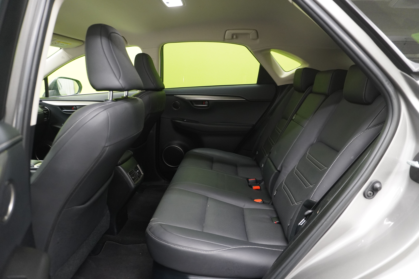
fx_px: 279
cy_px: 140
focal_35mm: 24
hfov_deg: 73.7
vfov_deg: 53.1
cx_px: 210
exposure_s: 1/30
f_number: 3.5
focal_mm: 16
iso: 1600
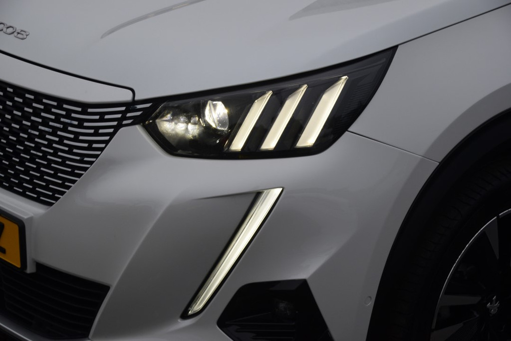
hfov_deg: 27.0
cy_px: 170
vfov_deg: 18.2
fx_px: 1065
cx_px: 256
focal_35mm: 75
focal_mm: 50
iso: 400
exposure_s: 1/125
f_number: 5.6
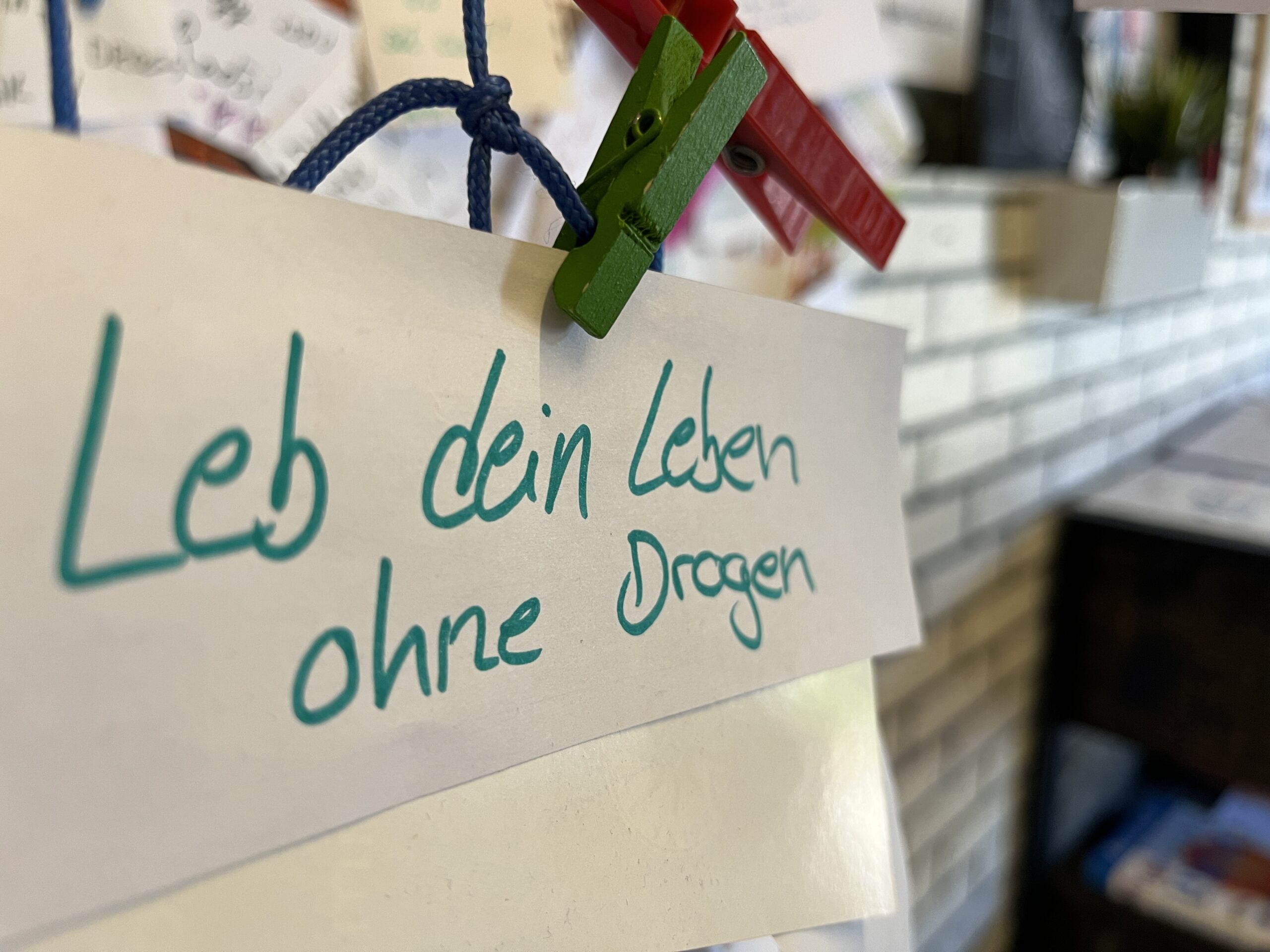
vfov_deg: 53.1
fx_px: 954
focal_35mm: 26
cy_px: 476
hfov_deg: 67.3
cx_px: 635
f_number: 1.6
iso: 80
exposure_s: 1/50
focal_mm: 5.1
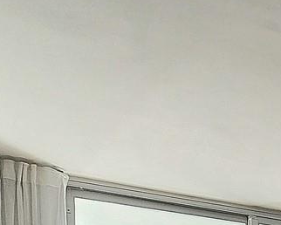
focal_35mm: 63
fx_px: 524
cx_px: 483
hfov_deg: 21.6
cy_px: 401
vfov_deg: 18.9
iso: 64
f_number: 2.2
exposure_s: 1/120
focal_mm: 2.2
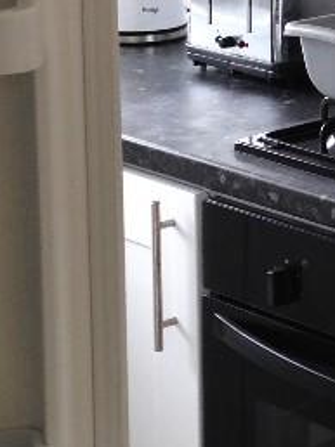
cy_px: 69
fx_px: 1693
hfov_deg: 11.0
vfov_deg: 14.9
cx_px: 443
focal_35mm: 131
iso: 64
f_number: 2.4
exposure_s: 1/60
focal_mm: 4.12
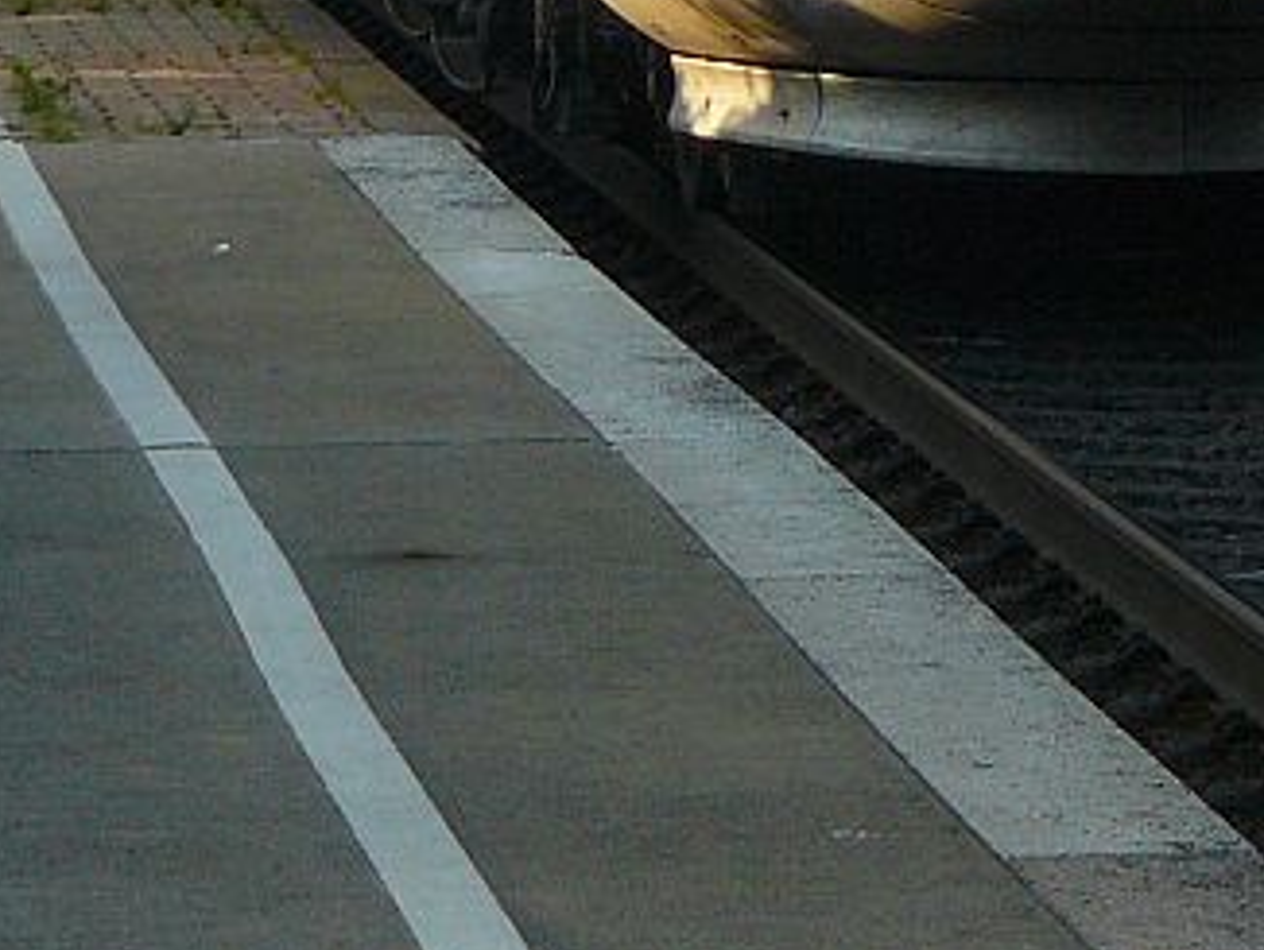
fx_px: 12497
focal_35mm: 342
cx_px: 1117
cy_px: -539
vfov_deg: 4.3
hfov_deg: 5.8
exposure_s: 1/500
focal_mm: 15.5
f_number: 3.2
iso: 125
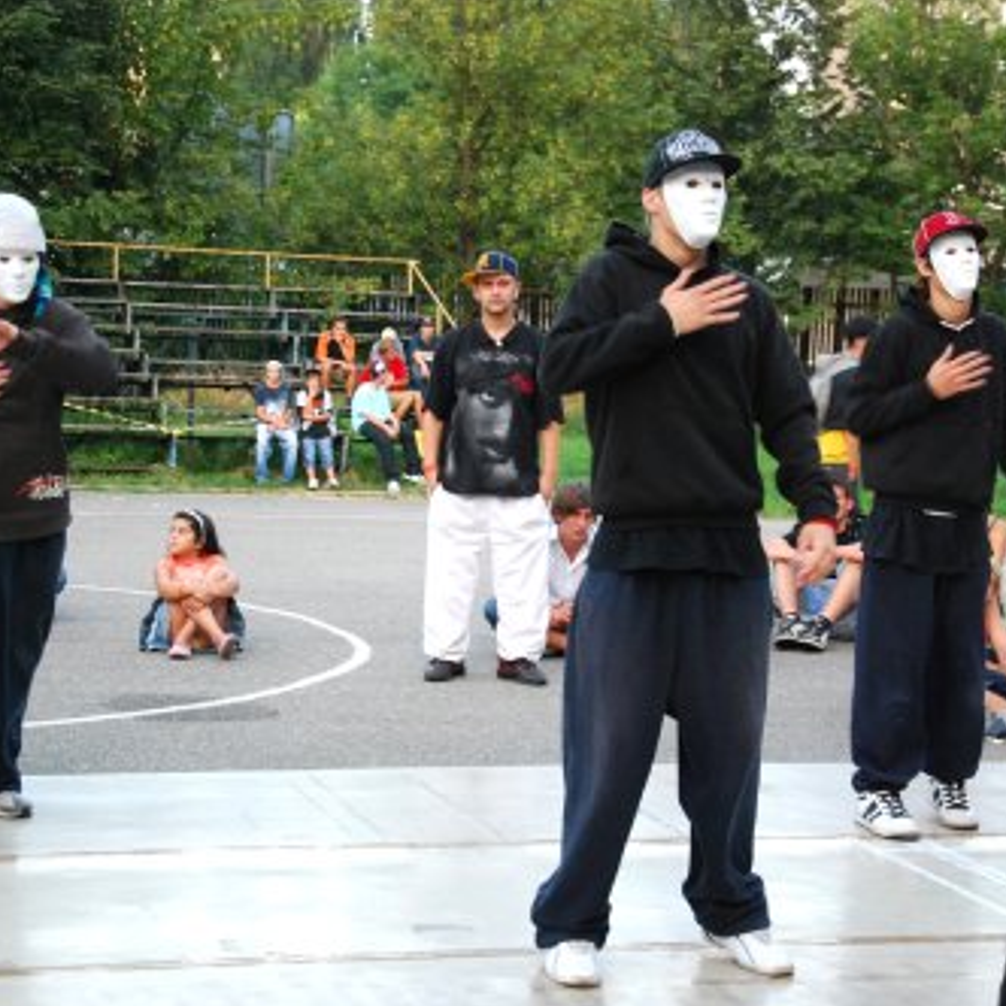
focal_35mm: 77
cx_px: 527
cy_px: 501
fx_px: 2532
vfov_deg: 22.5
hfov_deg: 22.5
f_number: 4.8
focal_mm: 40
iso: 800
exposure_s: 1/60
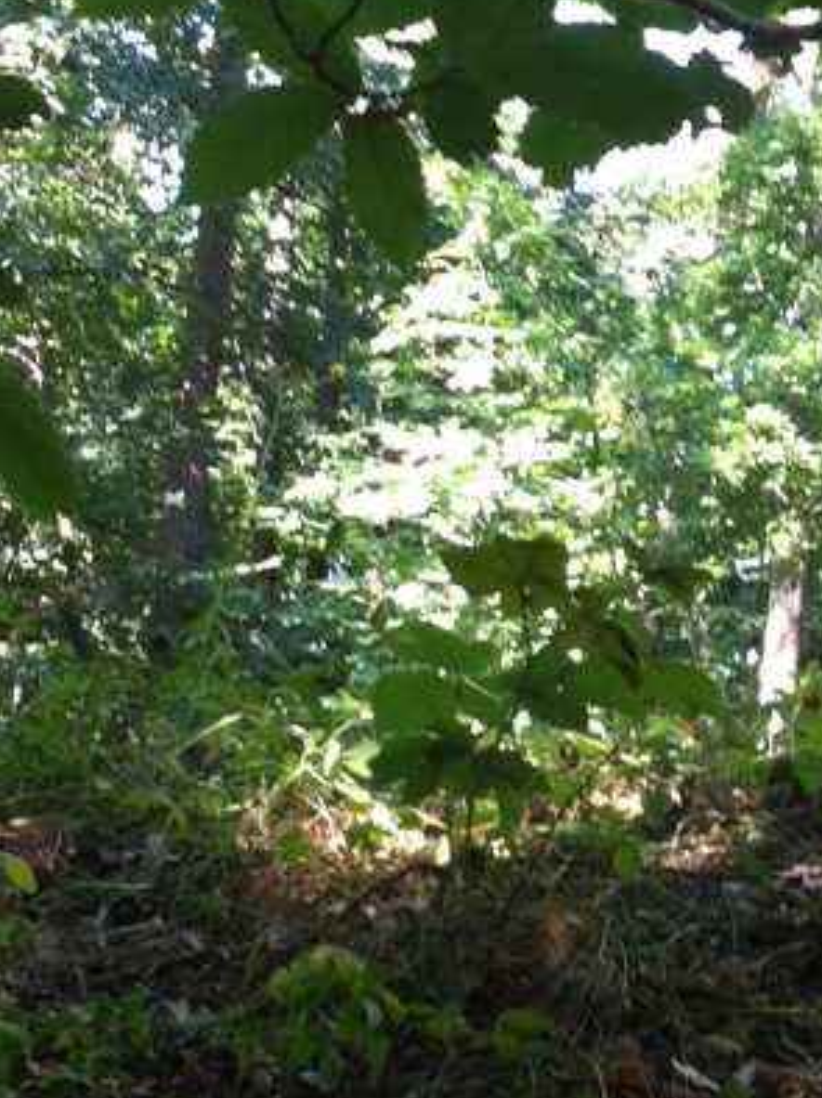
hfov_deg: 12.6
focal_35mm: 115
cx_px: 989
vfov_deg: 17.1
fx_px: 3645
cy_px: 563
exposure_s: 1/40
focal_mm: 3.85
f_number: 2.8
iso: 80
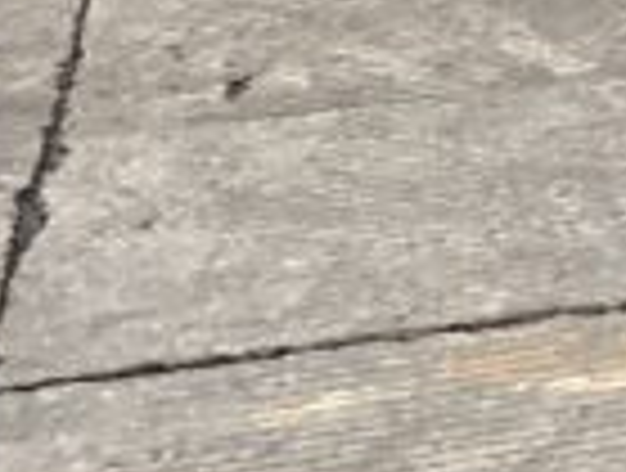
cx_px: 2103
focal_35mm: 213
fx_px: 3862
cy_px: -827
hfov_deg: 7.6
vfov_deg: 6.5
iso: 16
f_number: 1.8
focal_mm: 3
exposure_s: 1/1412
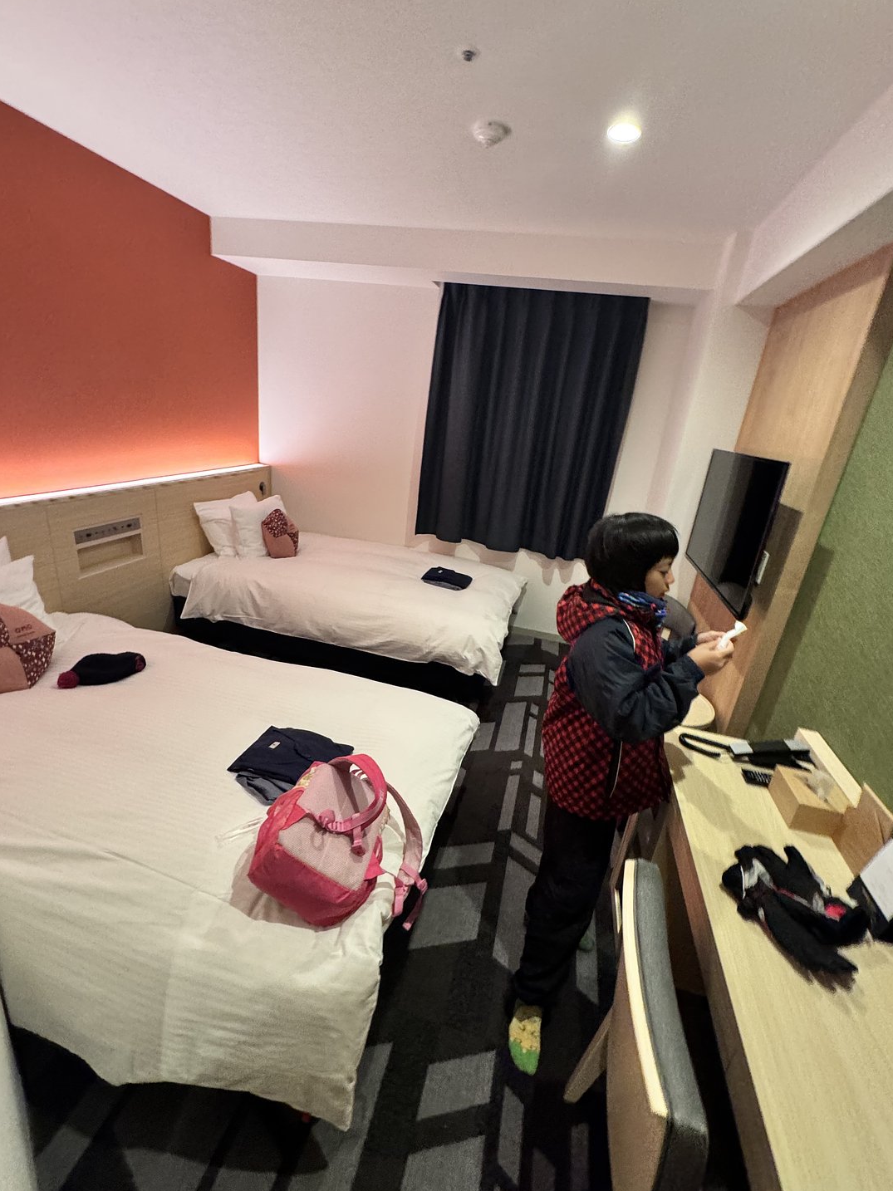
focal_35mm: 15
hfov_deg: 81.7
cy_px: 591
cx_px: 449
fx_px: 516
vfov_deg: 98.2
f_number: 2.2
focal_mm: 2.22
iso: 500
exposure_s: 1/60
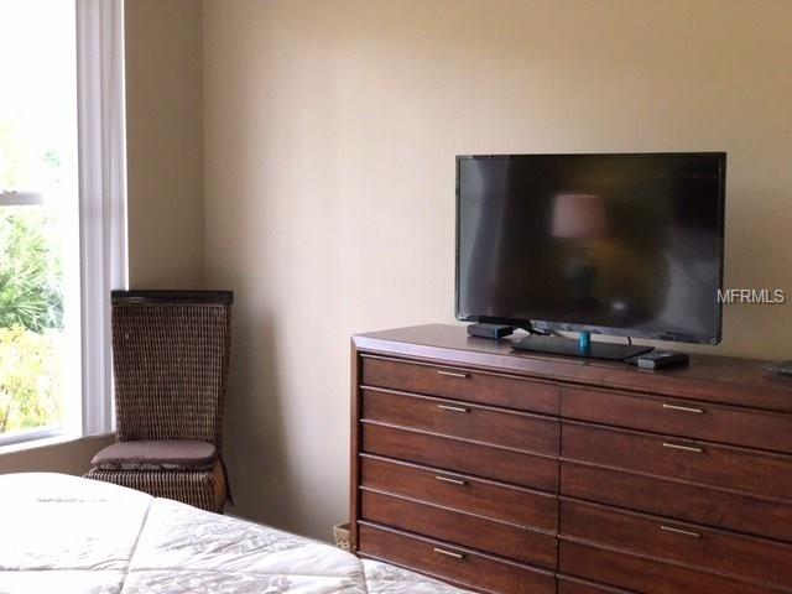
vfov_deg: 28.0
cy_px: 297
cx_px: 396
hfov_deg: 36.8
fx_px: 1190
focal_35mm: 52
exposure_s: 1/60
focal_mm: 6
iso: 320
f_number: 2.4
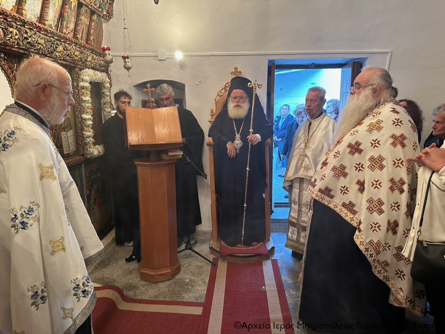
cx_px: 222
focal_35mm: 24
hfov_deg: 71.6
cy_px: 167
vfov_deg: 56.8
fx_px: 309
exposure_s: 1/50
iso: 640
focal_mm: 6.86
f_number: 1.78
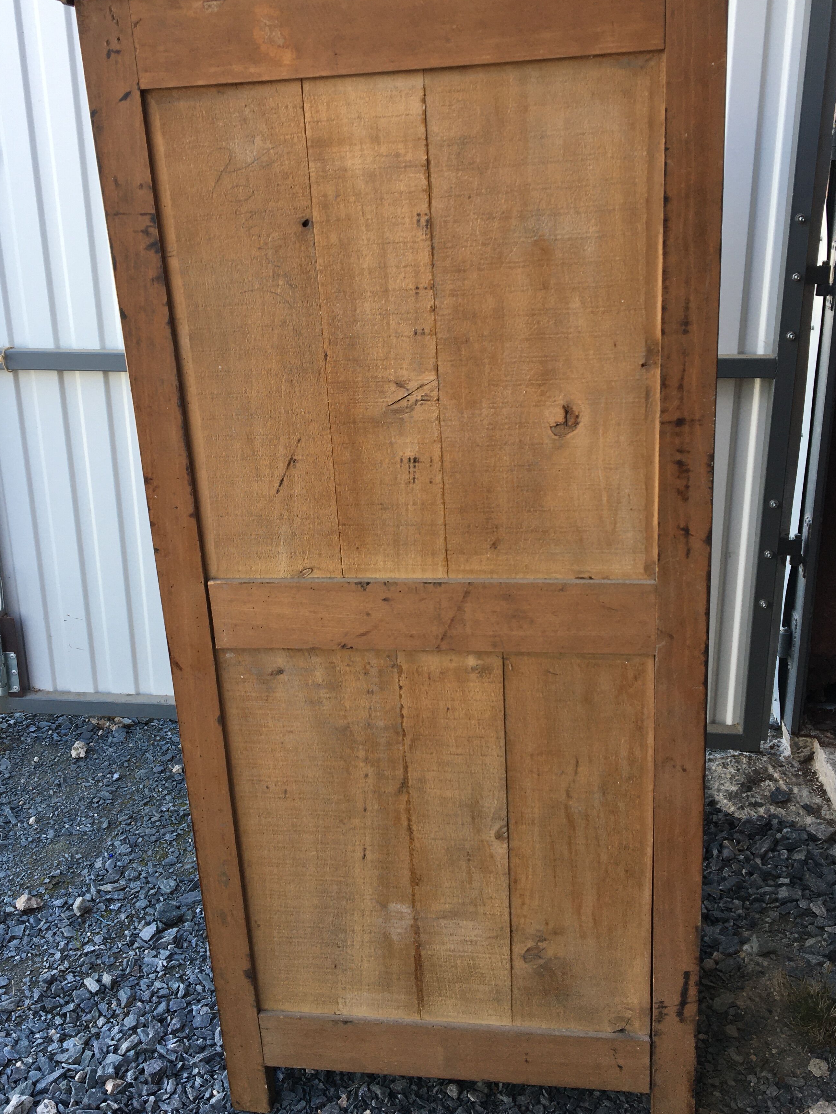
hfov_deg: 41.8
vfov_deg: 53.9
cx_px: 394
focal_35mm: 34
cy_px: 504
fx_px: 1095
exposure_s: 1/190
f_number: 2.2
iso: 25
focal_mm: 4.15
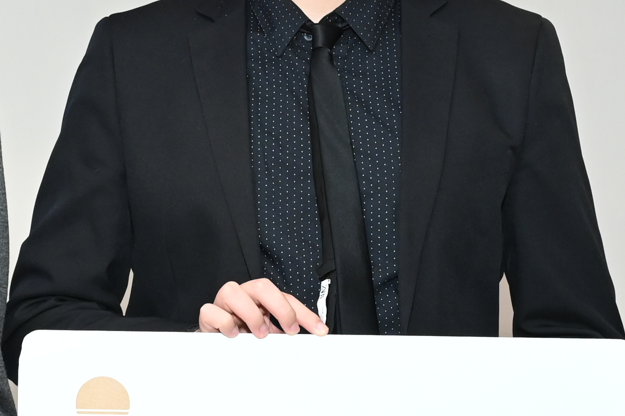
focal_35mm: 138
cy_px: 174
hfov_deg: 14.8
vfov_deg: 9.9
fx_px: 2394
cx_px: 110
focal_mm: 33
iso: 2000
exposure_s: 1/200
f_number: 6.3
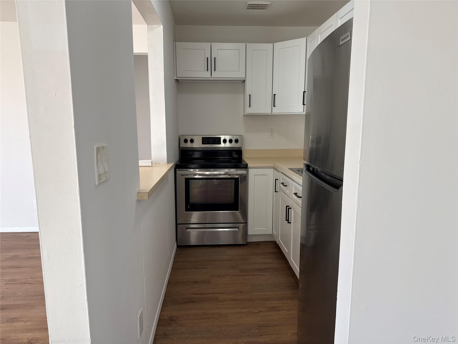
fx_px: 318
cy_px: 172
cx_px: 229
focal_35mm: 24
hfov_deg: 71.6
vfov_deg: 56.8
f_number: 1.78
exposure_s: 1/120
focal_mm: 6.76
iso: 64
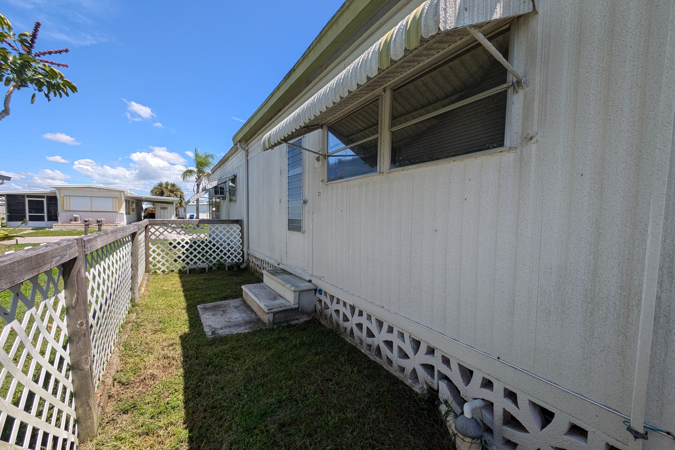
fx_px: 244
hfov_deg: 108.3
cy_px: 231
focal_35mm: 13
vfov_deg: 85.4
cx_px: 344
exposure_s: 1/1385
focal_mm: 2.23
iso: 42
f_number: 1.95
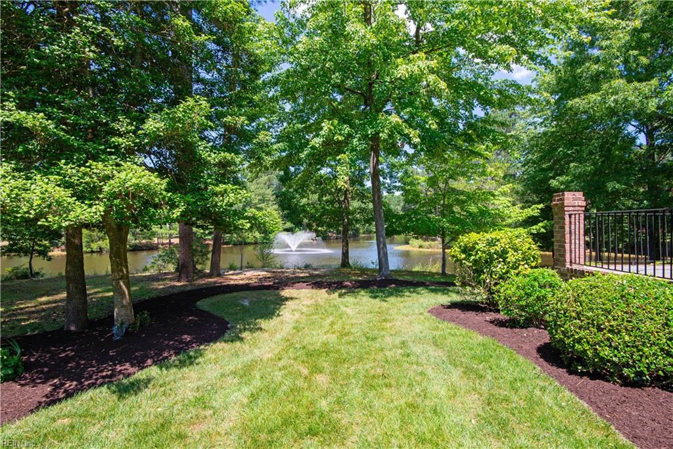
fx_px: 299
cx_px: 336
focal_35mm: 16
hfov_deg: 96.7
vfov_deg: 73.8
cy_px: 224
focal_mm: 16
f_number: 11
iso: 320
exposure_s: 1/160
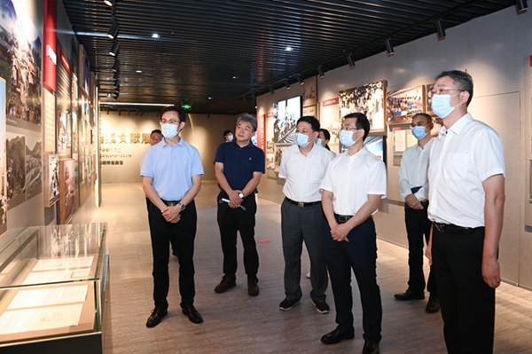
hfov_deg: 73.8
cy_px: 177
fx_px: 354
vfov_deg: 53.1
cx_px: 266
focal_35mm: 24
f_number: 3.5
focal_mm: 24
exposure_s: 1/160
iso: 1000
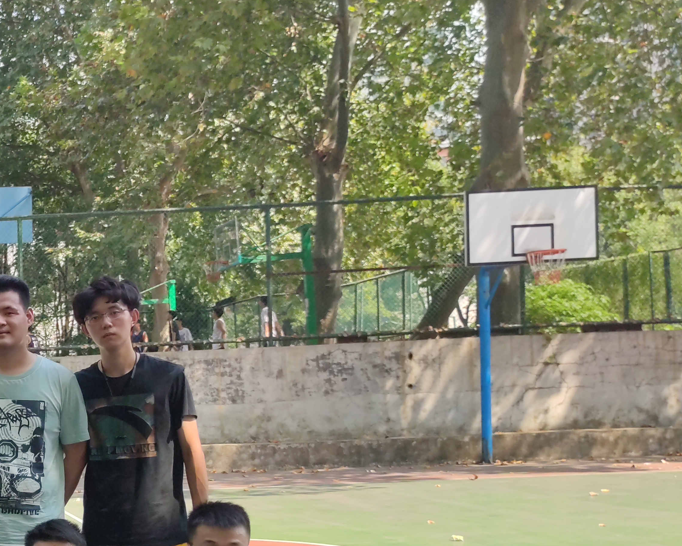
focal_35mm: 60
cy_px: 432
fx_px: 1211
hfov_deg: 27.0
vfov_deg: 25.0
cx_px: -177
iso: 50
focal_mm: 6.72
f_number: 1.69
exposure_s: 1/916
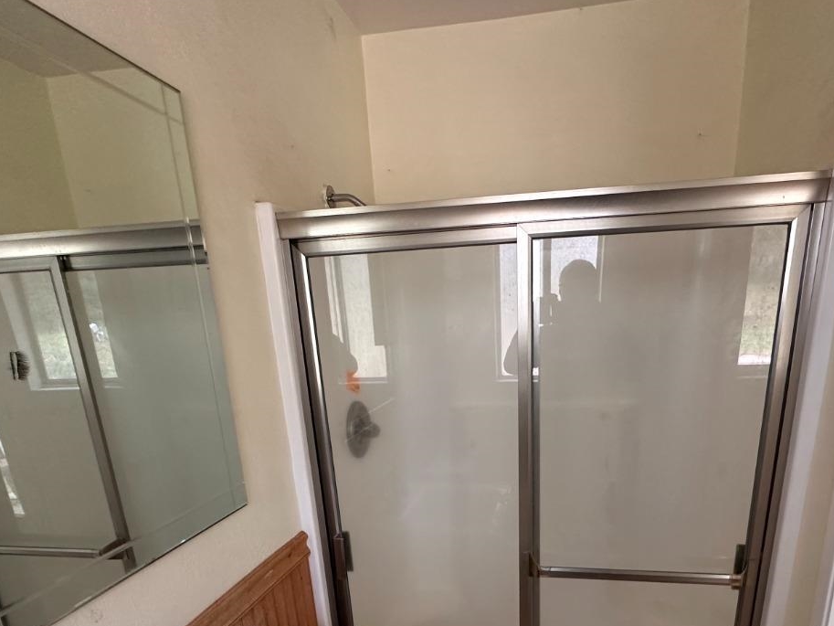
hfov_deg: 73.7
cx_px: 461
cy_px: 496
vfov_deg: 55.0
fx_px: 554
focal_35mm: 23
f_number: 2.2
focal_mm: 2.22
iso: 320
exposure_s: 1/60
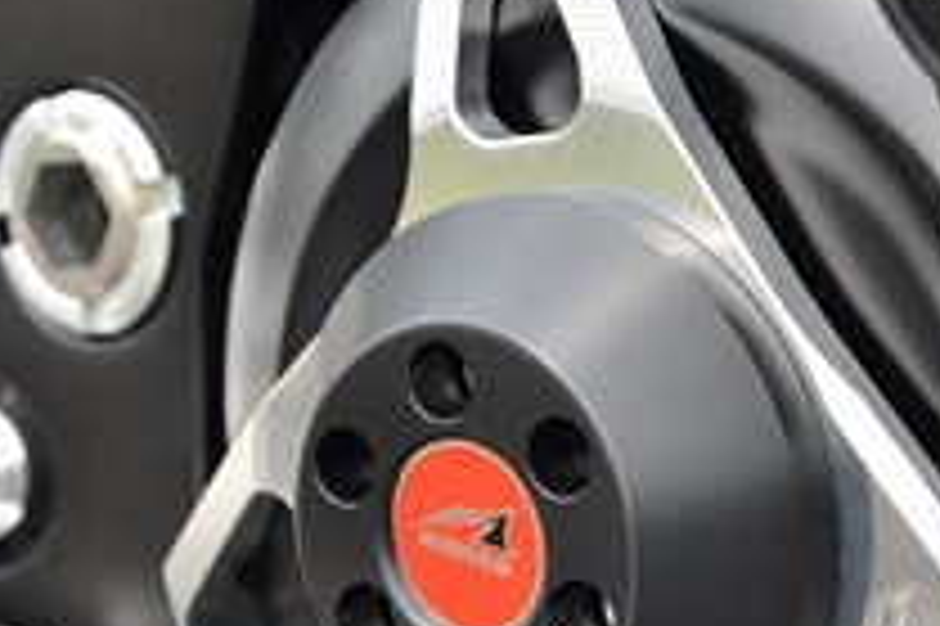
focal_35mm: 161
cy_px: 354
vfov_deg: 8.5
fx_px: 4206
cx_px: 544
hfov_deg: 12.7
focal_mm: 45
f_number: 6.3
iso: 200
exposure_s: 1/160
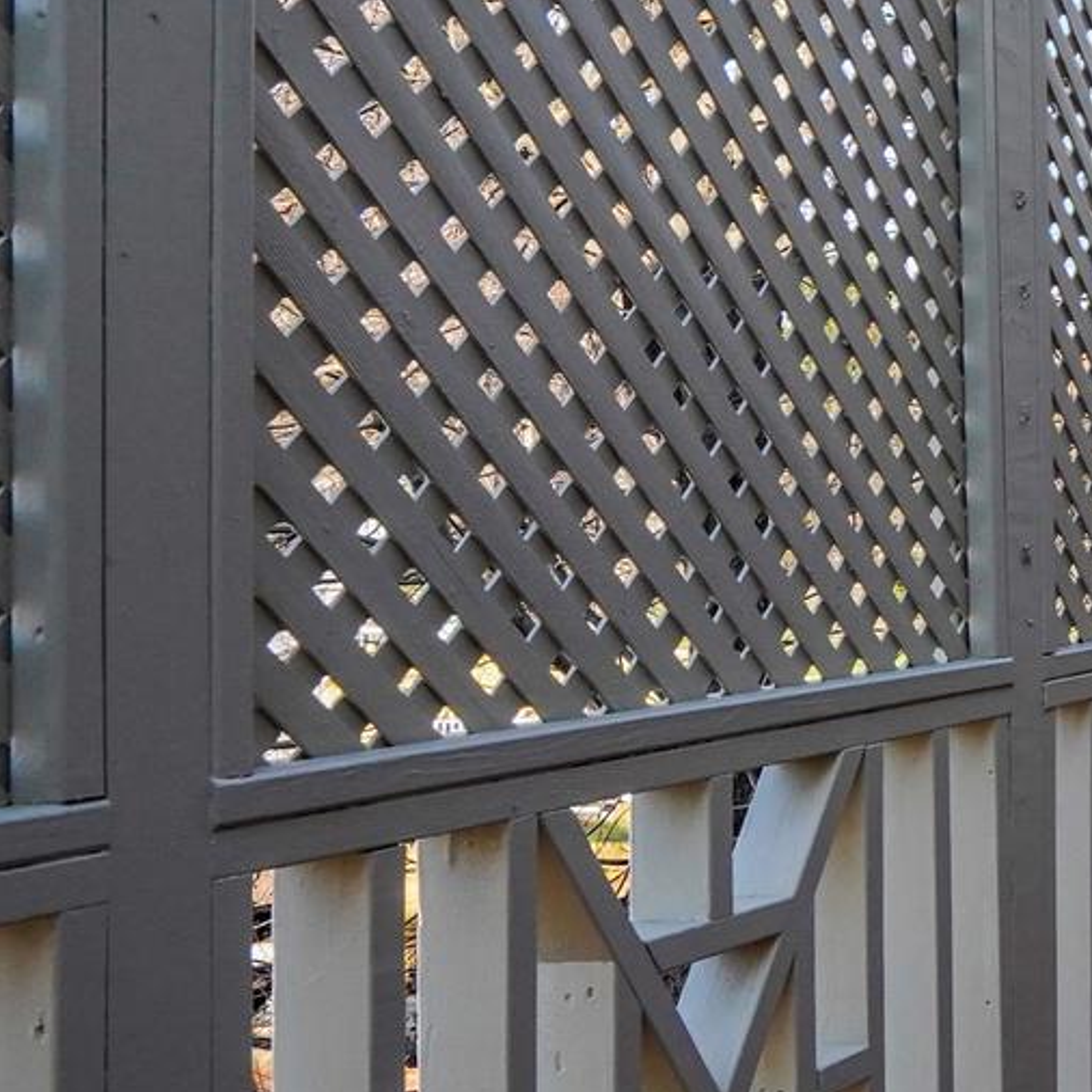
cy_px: 538
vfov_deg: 31.1
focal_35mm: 55
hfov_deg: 20.7
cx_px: 2001
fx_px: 1963
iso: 1250
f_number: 8
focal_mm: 16
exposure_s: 1/500
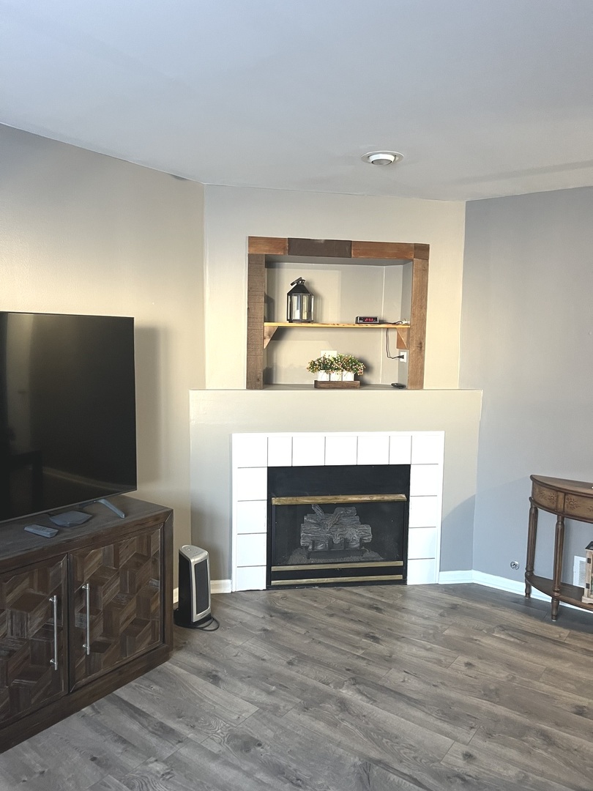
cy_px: 396
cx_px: 296
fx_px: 594
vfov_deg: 67.3
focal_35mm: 26
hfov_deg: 53.1
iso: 400
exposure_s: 1/60
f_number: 1.5
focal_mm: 5.7
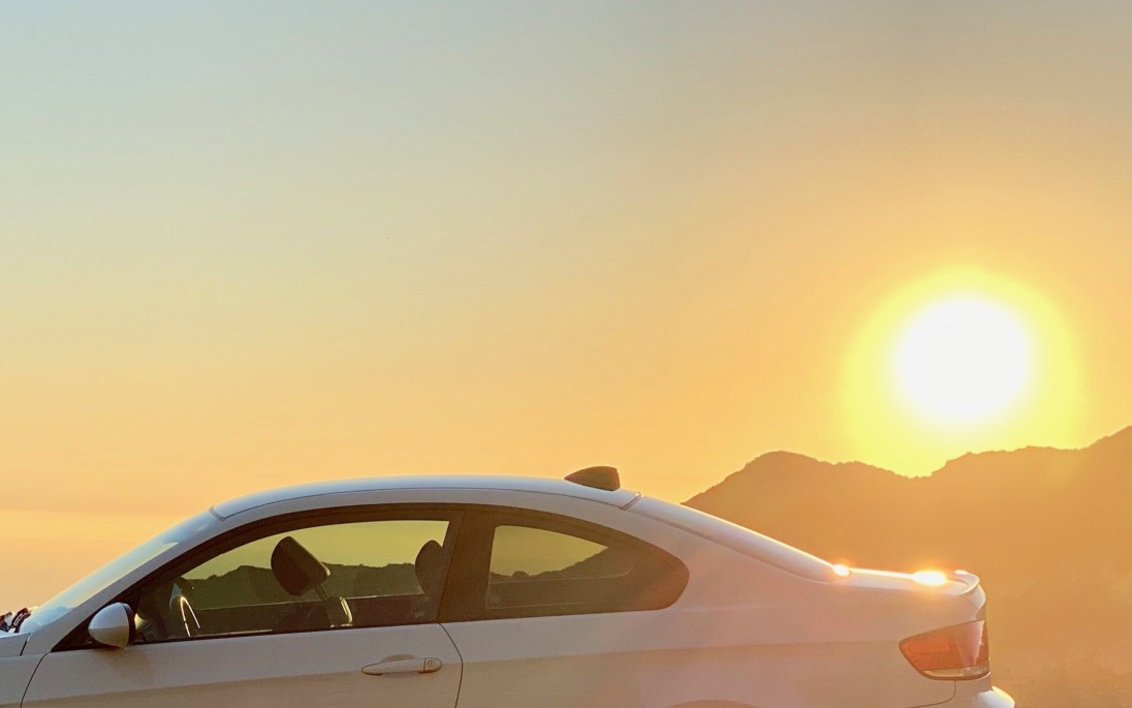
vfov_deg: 12.5
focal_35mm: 103
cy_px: 751
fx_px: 3178
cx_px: 306
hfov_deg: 20.1
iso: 20
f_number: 2
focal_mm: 6
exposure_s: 1/1546
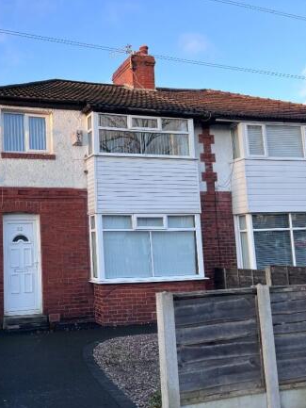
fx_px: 412
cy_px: 204
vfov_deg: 52.6
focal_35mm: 35
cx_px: 52
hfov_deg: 38.8
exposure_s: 1/544
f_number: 1.5
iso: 50
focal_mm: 5.7
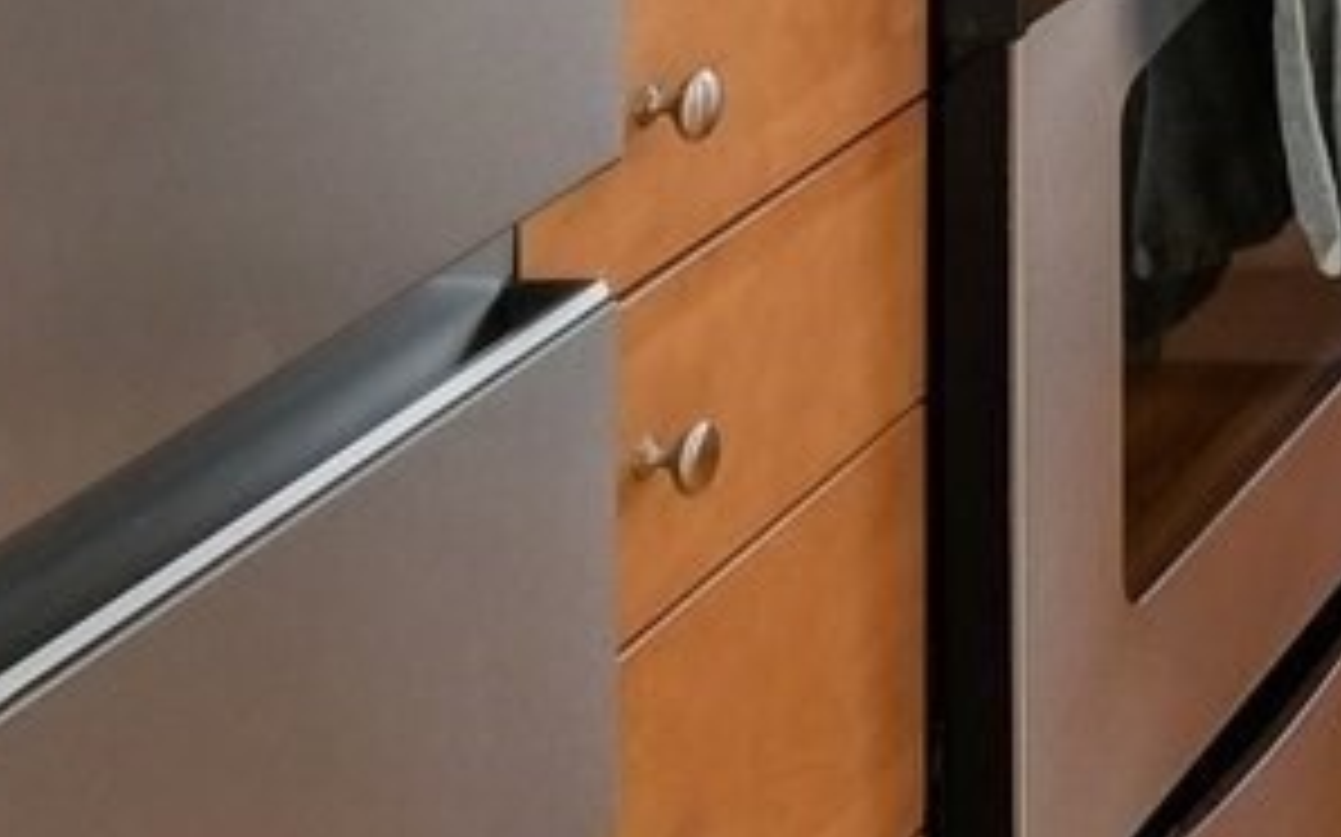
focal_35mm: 105
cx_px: 2889
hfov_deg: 15.0
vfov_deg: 10.7
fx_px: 3836
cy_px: -1127
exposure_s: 1/18
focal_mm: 10
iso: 320
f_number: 5.6
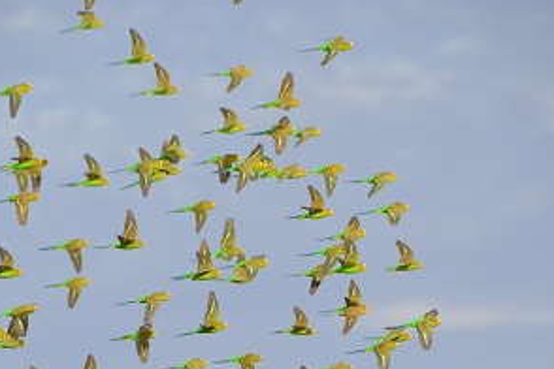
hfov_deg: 4.0
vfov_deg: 2.7
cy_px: 308
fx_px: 7848
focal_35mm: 510
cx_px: 234
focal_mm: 200
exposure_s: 1/1600
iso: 400
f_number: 6.3
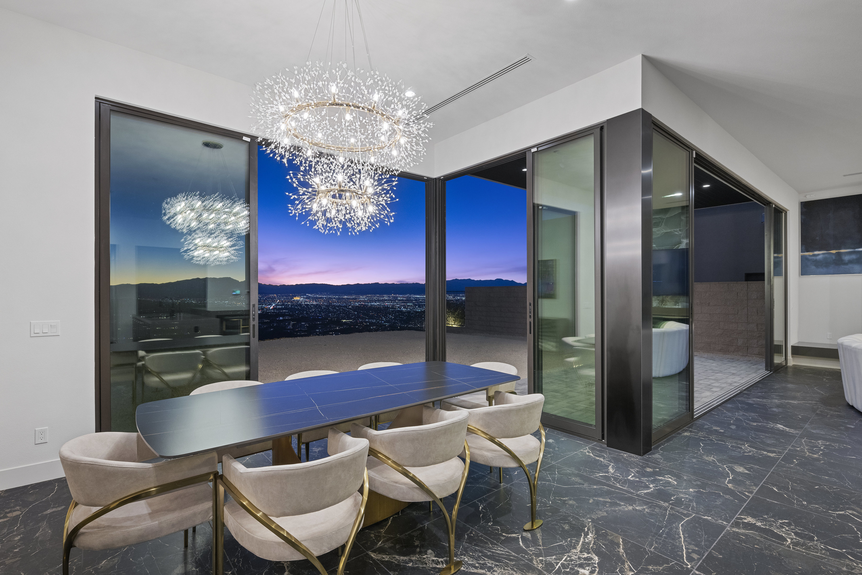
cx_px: 431
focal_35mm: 17
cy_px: 288
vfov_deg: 70.4
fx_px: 407
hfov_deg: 93.3
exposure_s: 1/1.67
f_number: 8
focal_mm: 17
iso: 800
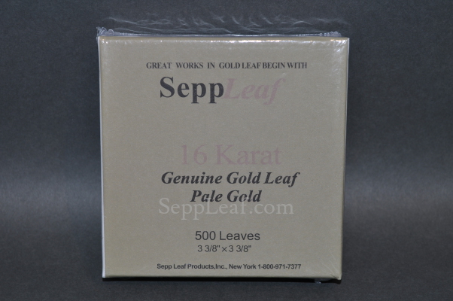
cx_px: 226
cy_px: 150
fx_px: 905
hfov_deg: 28.1
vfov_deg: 18.9
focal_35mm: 72
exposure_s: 1/125
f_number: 9
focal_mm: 48
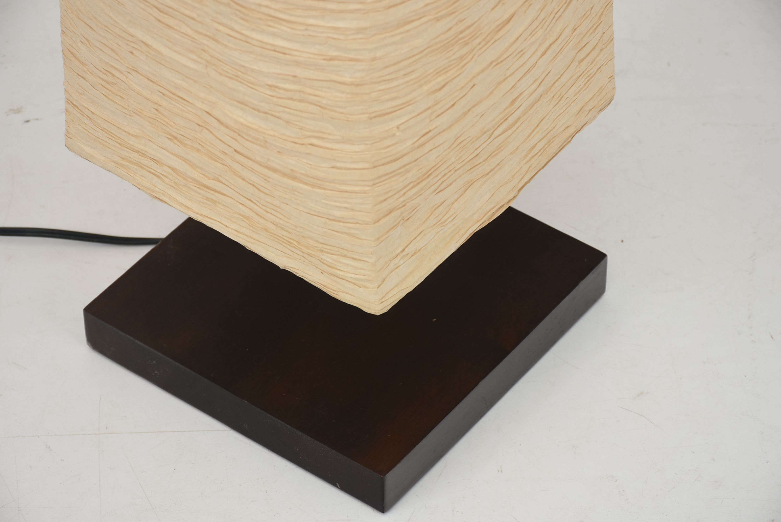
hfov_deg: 14.4
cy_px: 261
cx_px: 390
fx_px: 3094
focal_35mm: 142
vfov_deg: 9.6
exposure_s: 1/100
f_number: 9
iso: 160
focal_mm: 95
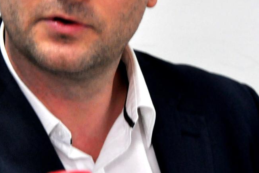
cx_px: 115
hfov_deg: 4.9
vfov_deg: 3.3
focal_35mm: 422
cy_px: 12
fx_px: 3035
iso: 800
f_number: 5.6
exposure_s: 1/50
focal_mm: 92
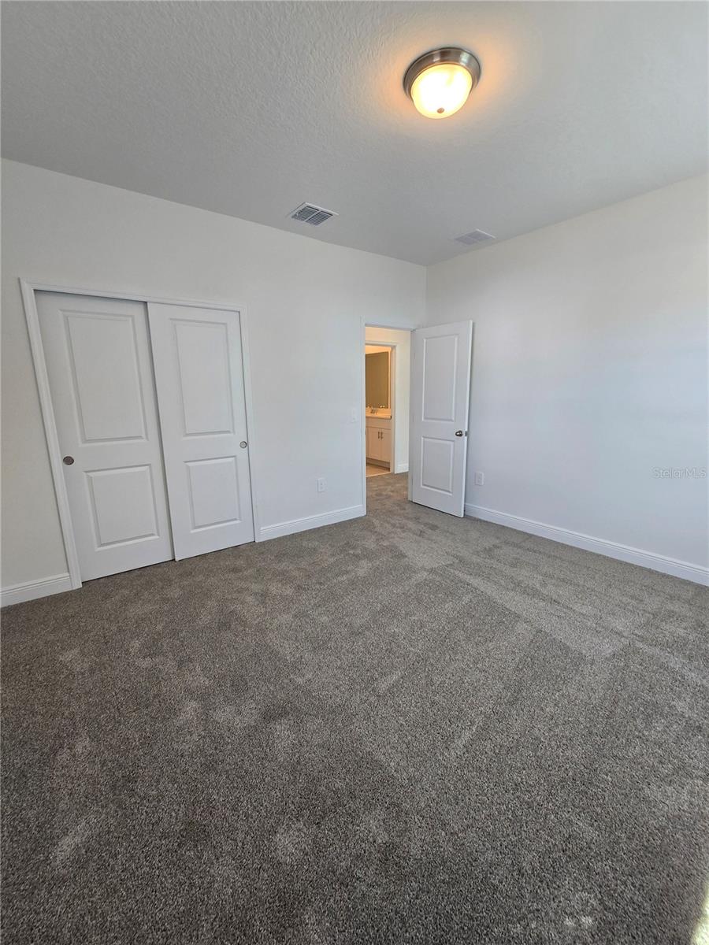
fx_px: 355
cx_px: 354
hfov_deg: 89.9
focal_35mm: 13
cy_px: 472
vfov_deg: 106.2
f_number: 2.2
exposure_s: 1/60
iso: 80
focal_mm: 2.2
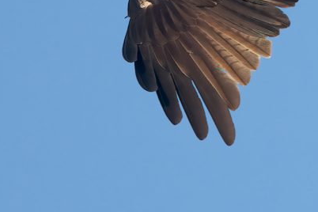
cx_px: 79
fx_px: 19759
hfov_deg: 0.9
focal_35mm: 2237
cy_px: -92
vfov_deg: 0.6
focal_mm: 500
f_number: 7.1
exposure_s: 1/2500
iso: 1250
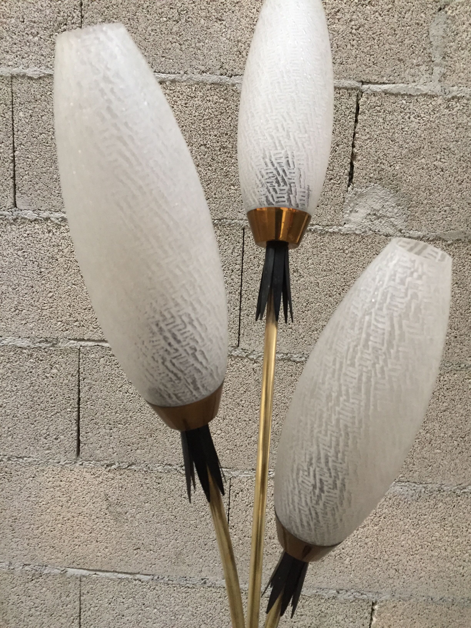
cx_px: 236
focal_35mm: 29
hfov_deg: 48.2
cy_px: 314
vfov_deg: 61.7
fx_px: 526
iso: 200
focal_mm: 4.15
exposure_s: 1/33
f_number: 2.2
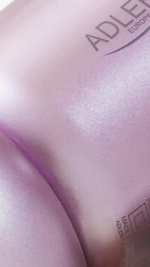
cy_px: 393
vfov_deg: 2.8
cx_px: 222
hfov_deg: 1.6
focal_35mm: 768
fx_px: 5439
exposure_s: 1/125
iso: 100
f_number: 5.6
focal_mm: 105
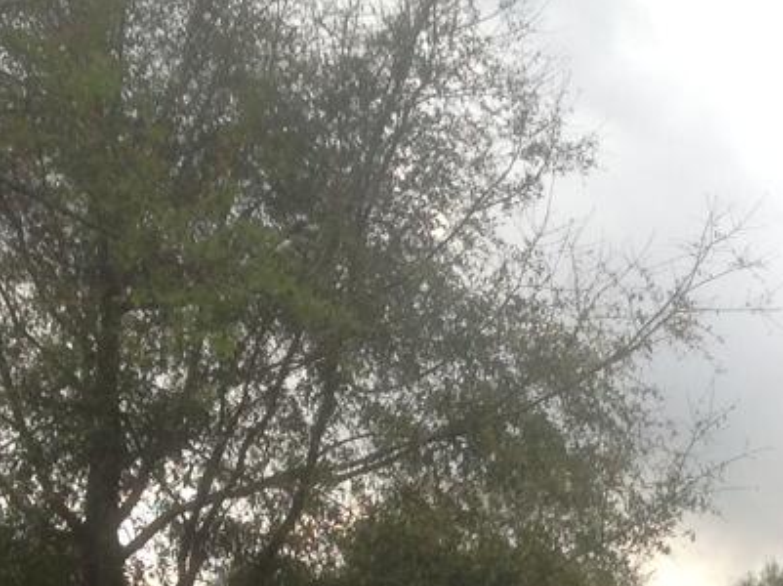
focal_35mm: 113
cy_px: 938
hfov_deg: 16.8
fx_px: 2554
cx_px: 886
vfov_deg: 12.3
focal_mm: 4.28
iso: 50
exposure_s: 1/138
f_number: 2.4
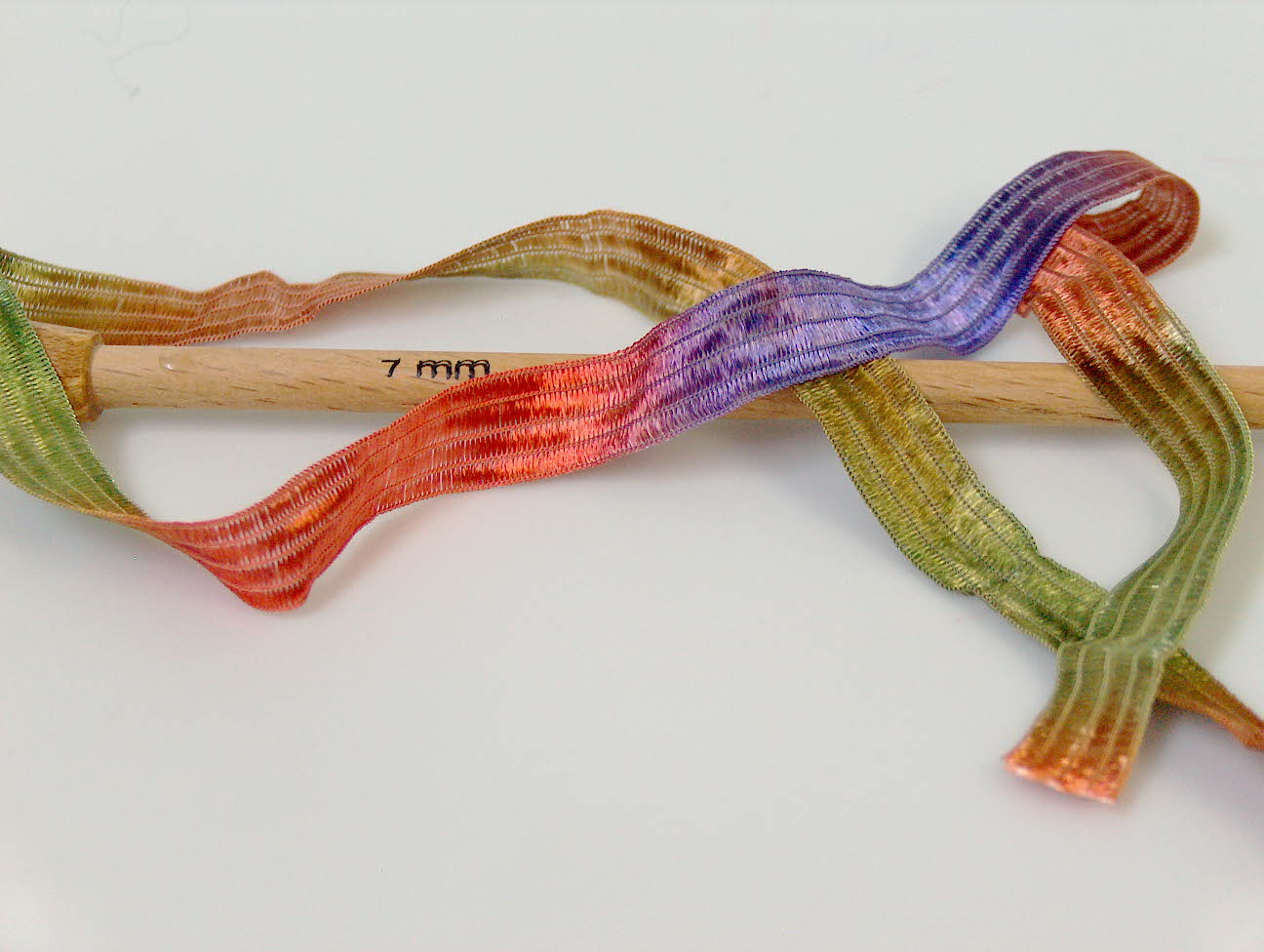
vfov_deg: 20.5
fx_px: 2633
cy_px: 476
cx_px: 632
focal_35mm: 72
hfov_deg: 27.0
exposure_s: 1/38.1
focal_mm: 14.73
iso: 200
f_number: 2.9
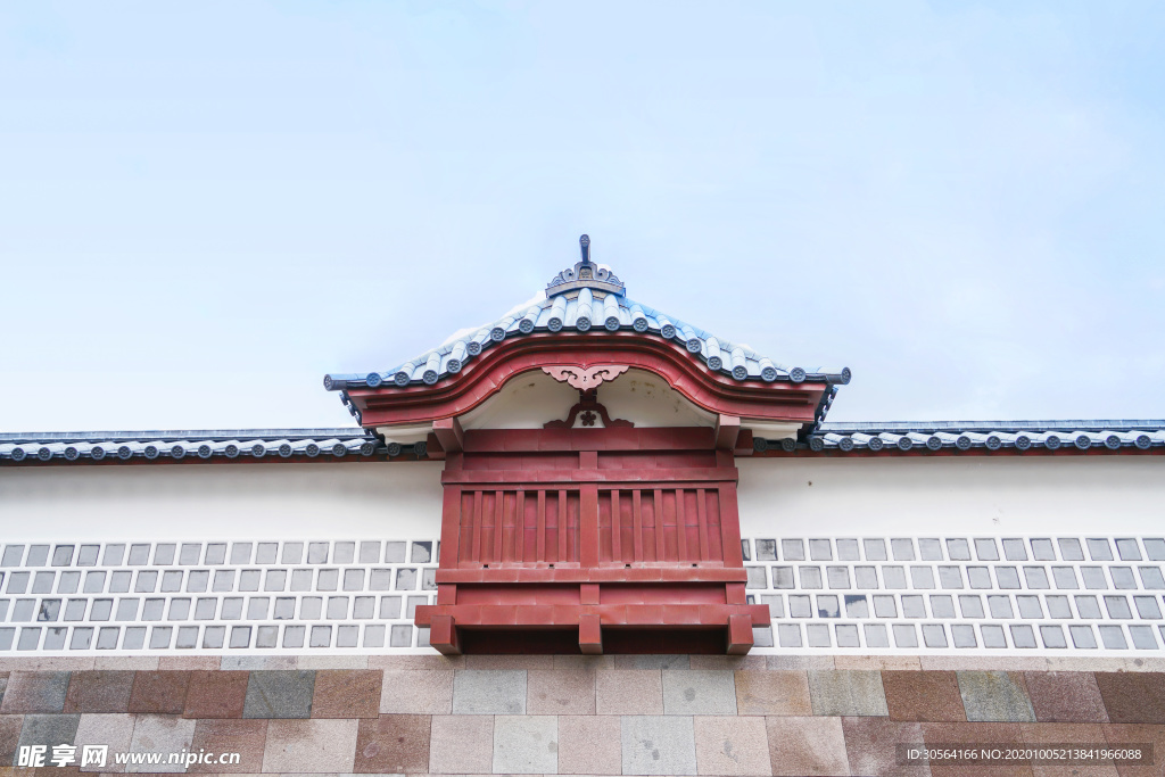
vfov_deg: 43.6
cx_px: 582
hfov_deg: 61.9
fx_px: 971
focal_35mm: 30
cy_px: 388
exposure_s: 1/125
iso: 100
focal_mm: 30
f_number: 5.6
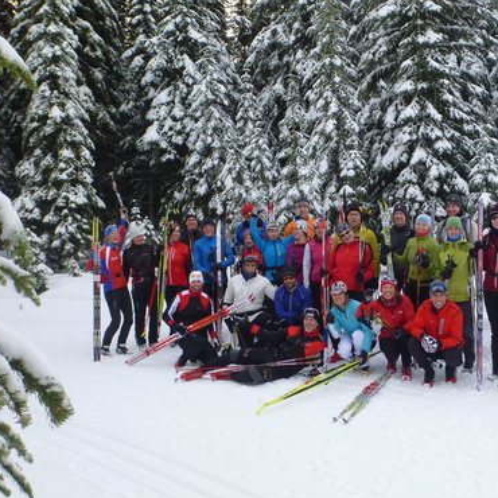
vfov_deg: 34.7
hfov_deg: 34.5
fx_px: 798
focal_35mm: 49
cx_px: 319
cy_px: 250
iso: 160
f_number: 4.2
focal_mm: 7.4
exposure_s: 1/60
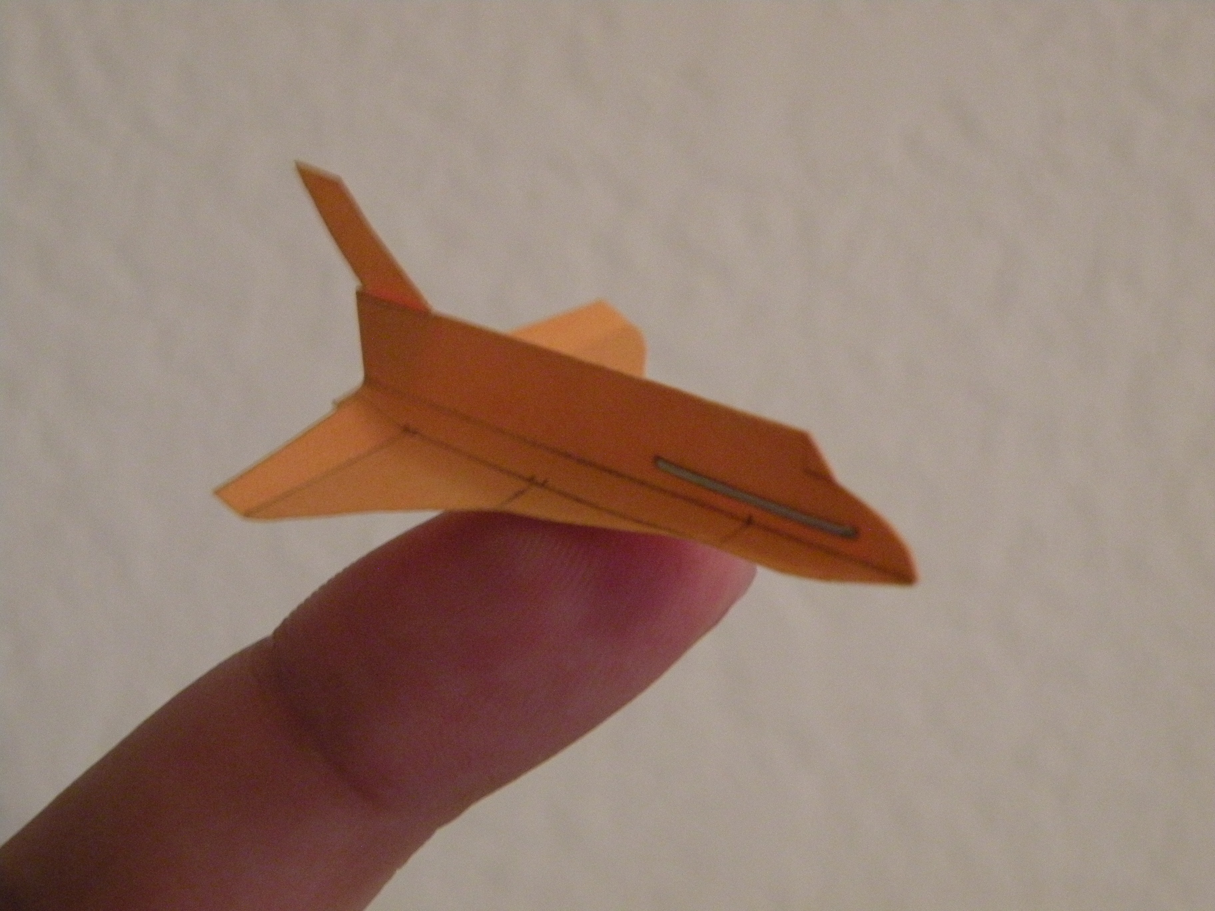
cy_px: 456
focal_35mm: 42
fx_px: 1474
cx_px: 608
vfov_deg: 34.3
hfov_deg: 44.8
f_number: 3.2
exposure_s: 1/10.8
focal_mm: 7.4
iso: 400
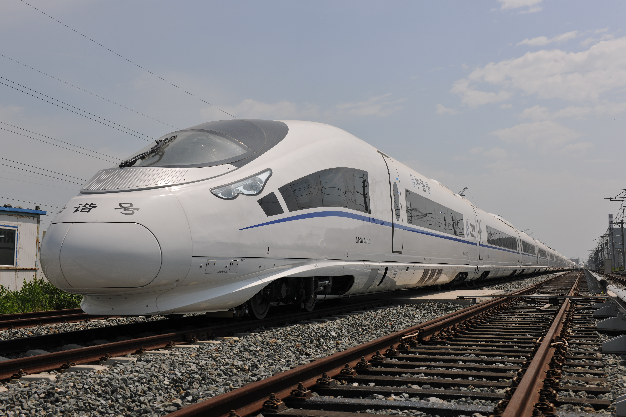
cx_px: 313
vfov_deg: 28.1
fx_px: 835
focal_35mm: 48
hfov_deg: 41.1
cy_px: 208
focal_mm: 48
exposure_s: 1/400
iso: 100
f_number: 10
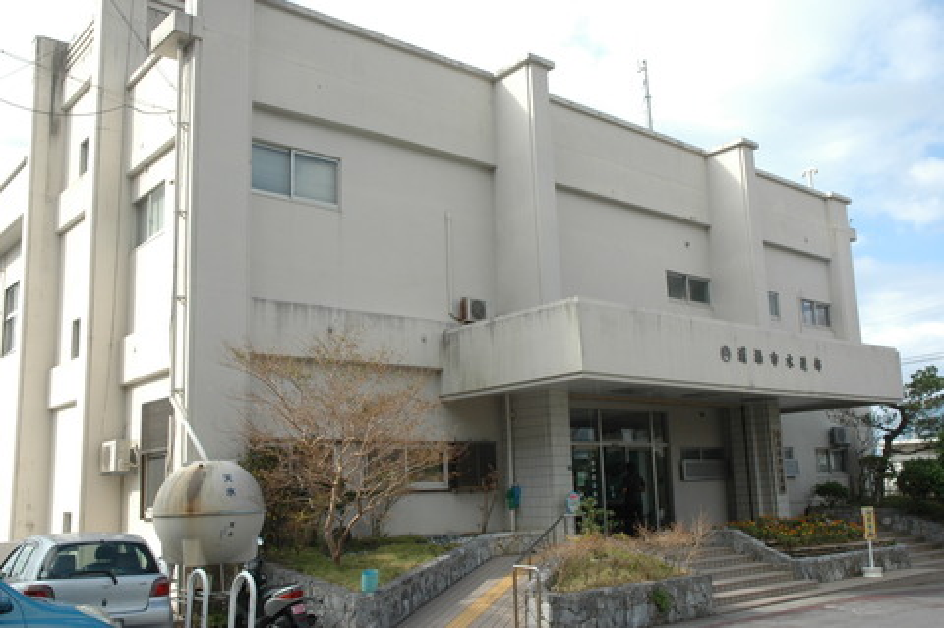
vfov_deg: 36.8
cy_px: 314
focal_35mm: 36
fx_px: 943
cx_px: 472
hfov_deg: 53.2
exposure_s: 1/100
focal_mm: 24
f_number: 18
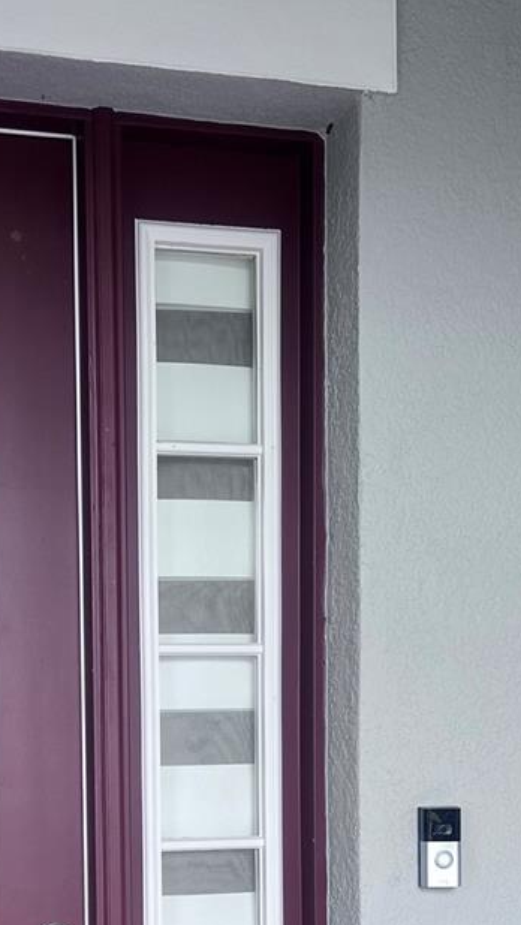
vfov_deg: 35.9
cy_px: 801
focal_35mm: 55
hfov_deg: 21.6
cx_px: 102
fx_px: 1350
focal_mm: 5.7
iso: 40
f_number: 1.5
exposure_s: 1/284
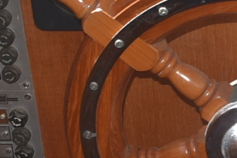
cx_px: 414
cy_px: -150
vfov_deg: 6.6
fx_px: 1323
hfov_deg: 9.8
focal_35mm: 201
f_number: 5.6
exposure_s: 1/125
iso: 125
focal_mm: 18
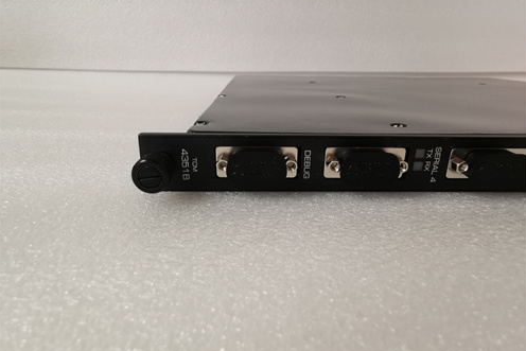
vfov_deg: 57.3
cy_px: 173
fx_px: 322
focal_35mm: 22
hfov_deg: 78.6
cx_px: 263
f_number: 2.2
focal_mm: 3.95
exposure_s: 1/36
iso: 200
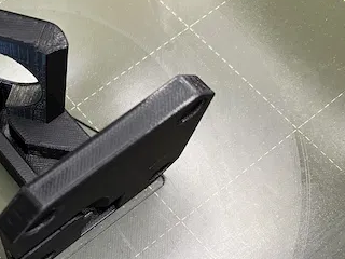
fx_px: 518
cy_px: 175
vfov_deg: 27.8
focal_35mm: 52
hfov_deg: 34.5
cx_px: 26
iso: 125
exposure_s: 1/76
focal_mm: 4.25
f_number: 1.8
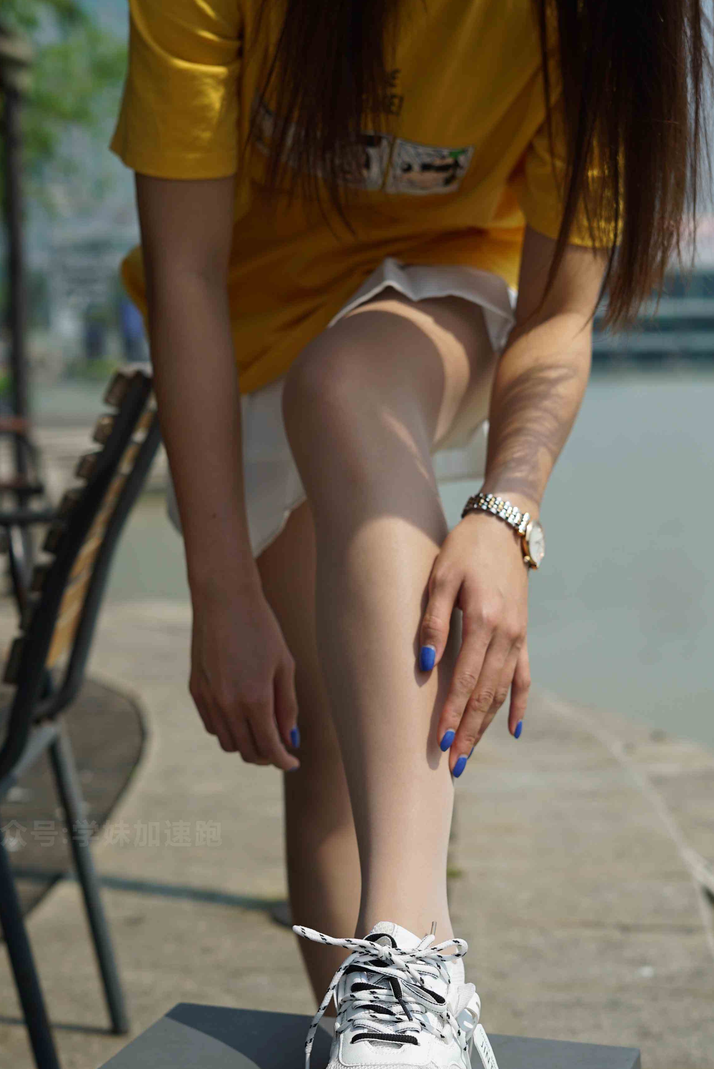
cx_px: 375
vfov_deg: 32.3
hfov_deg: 21.9
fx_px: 1842
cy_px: 620
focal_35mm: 62
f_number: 4
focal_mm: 50
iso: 100
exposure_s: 1/1600
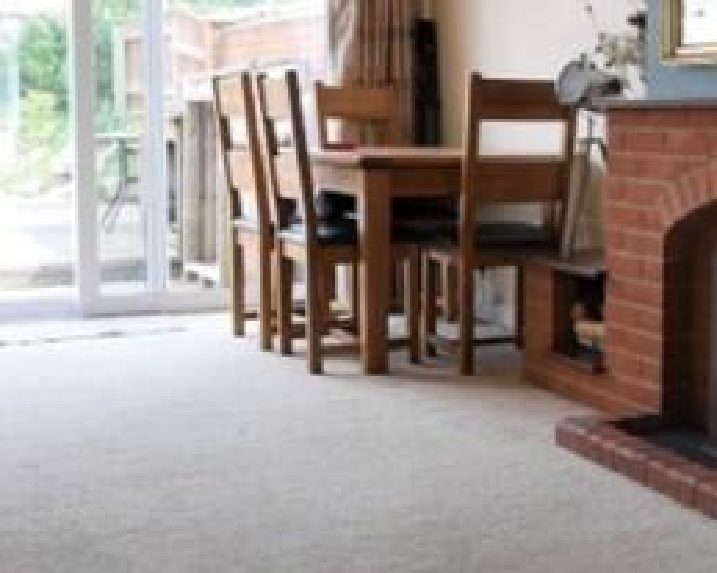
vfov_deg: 28.0
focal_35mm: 54
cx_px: 659
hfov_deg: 32.8
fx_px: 1145
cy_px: 223
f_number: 4
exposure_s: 1/60
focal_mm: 7
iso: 250
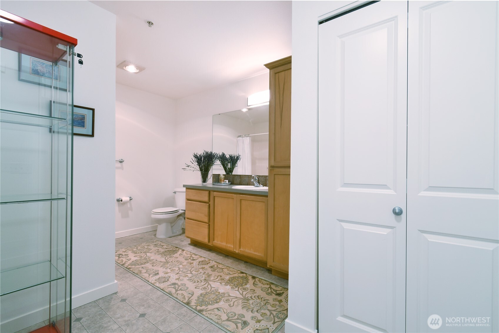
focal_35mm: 15
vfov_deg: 77.3
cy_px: 166
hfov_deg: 100.4
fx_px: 208
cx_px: 250
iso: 200
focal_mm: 10
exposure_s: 1/2.5
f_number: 11
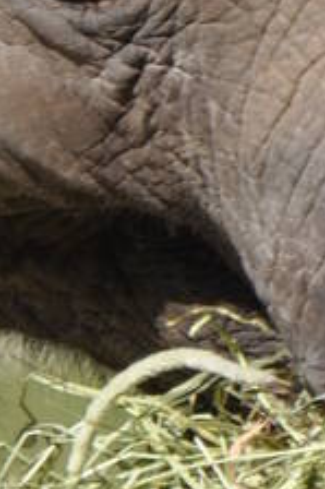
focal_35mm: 3214
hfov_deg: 0.4
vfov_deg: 0.6
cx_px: -191
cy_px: 9
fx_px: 43587
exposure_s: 1/500
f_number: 5.6
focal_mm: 300
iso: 200
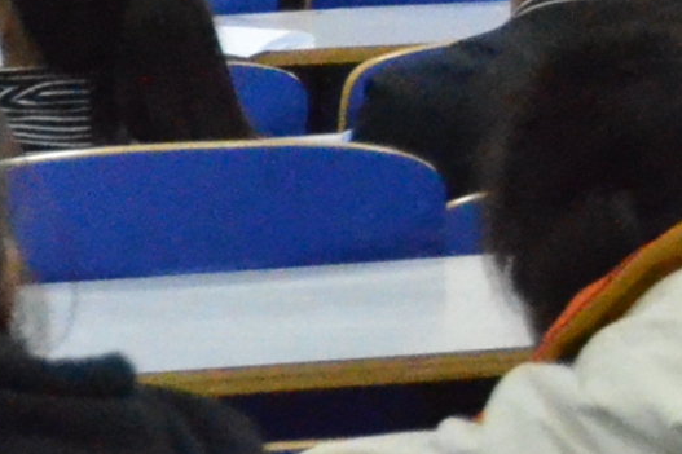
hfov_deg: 6.0
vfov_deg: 4.3
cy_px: -733
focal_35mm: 315
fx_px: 5965
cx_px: -1521
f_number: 4.5
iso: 6400
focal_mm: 30
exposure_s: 1/80
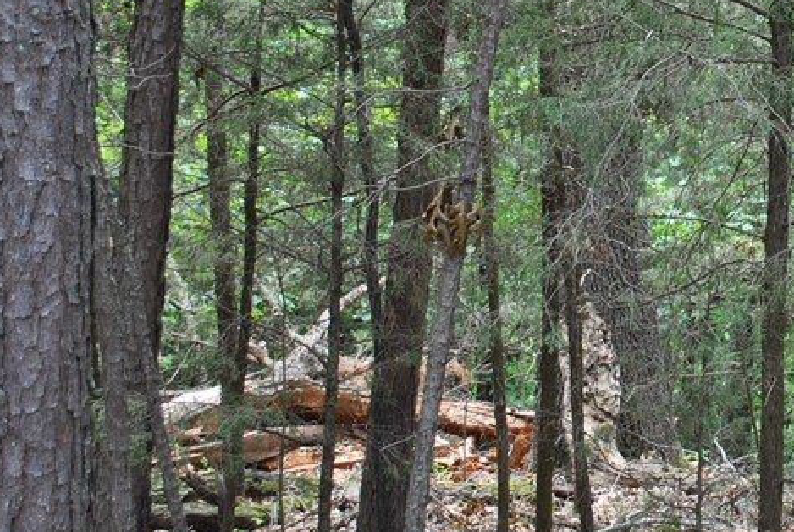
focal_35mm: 90
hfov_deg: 21.8
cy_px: 132
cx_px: 778
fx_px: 1987
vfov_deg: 15.2
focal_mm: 26
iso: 200
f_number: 5.6
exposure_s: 1/100
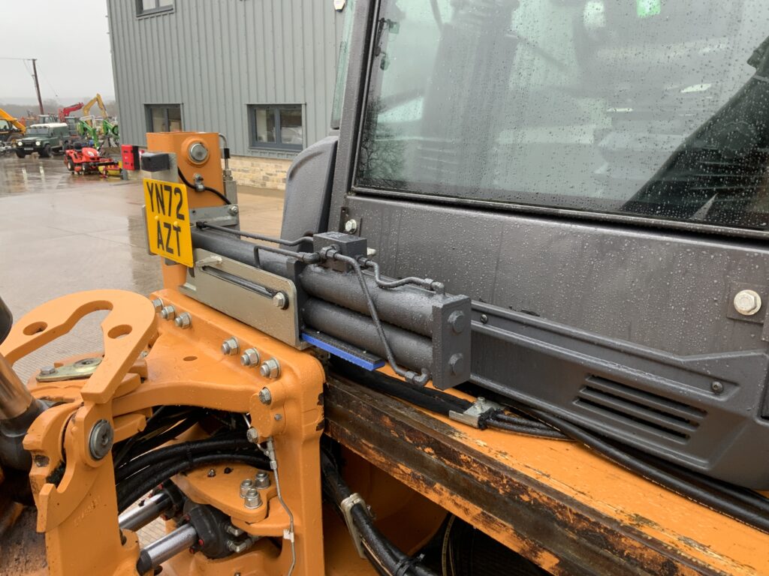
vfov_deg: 48.2
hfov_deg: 61.7
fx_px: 644
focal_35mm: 29
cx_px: 384
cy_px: 288
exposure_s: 1/122
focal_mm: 3
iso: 64
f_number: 1.8
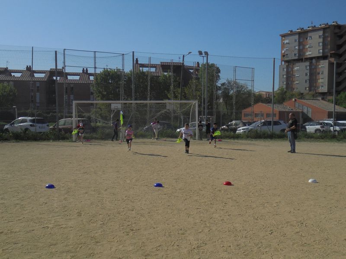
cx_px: 173
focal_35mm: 38
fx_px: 380
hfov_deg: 49.0
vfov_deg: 37.7
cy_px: 130
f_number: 13.3
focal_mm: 6.9
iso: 100
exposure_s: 1/200
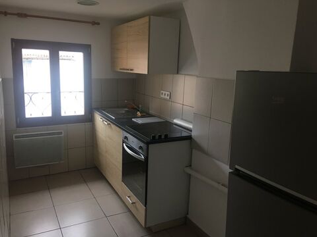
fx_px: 266
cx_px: 158
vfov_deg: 48.2
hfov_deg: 61.7
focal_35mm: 29
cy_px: 118
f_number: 2.2
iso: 50
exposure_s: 1/17
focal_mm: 4.15
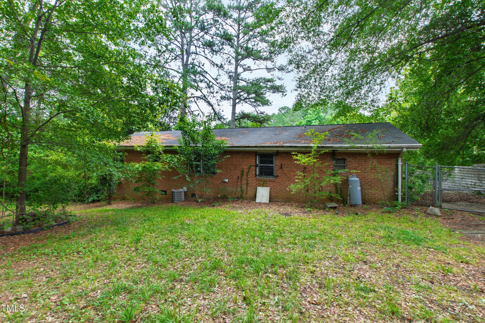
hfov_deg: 100.4
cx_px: 242
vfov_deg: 77.3
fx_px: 202
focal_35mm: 15
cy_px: 162
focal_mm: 10
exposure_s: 1/20
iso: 100
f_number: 8
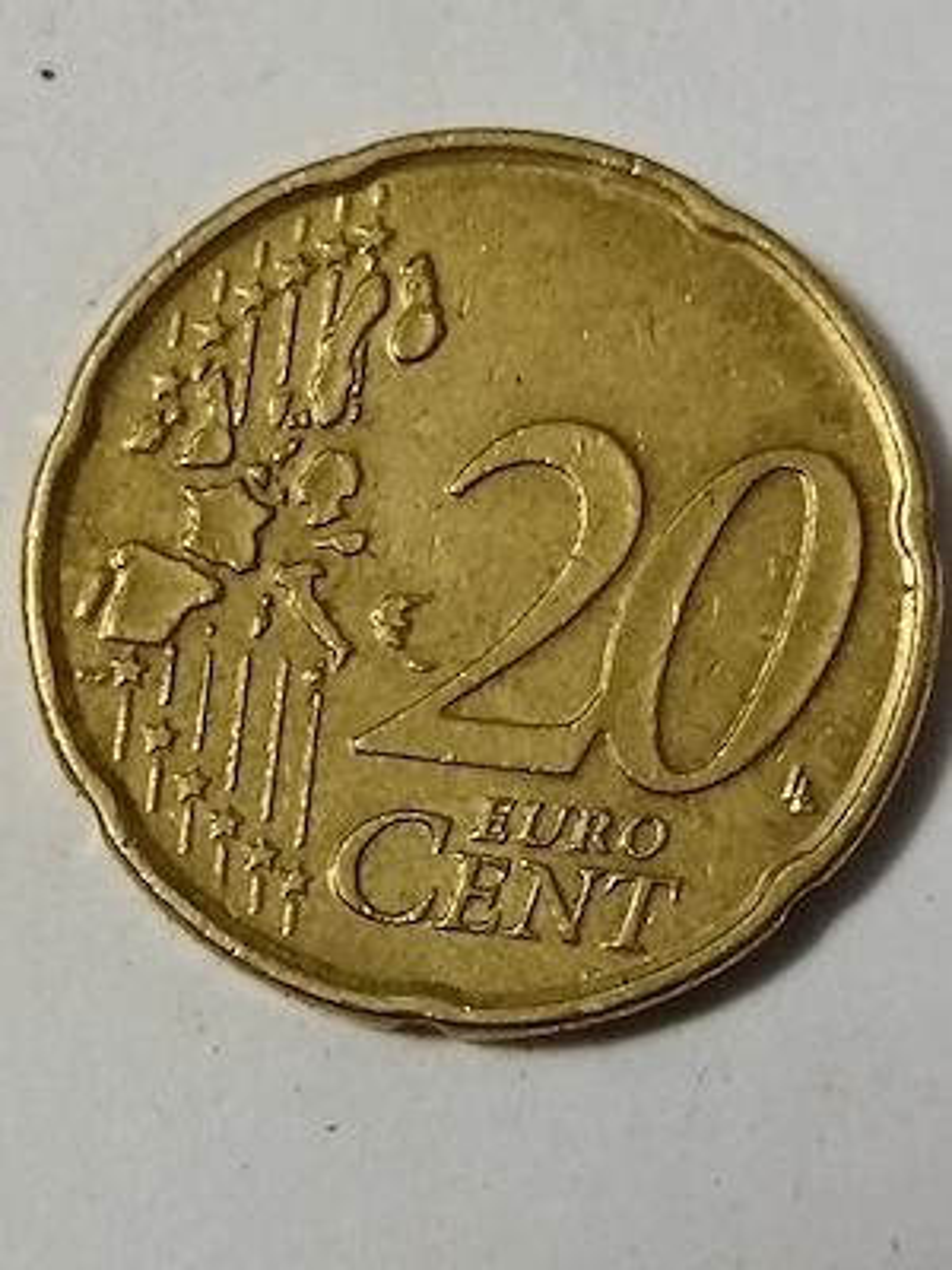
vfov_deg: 18.0
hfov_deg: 13.6
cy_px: 635
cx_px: 476
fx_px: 3997
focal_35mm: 109
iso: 2281
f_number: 1.9
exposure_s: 1/25.1
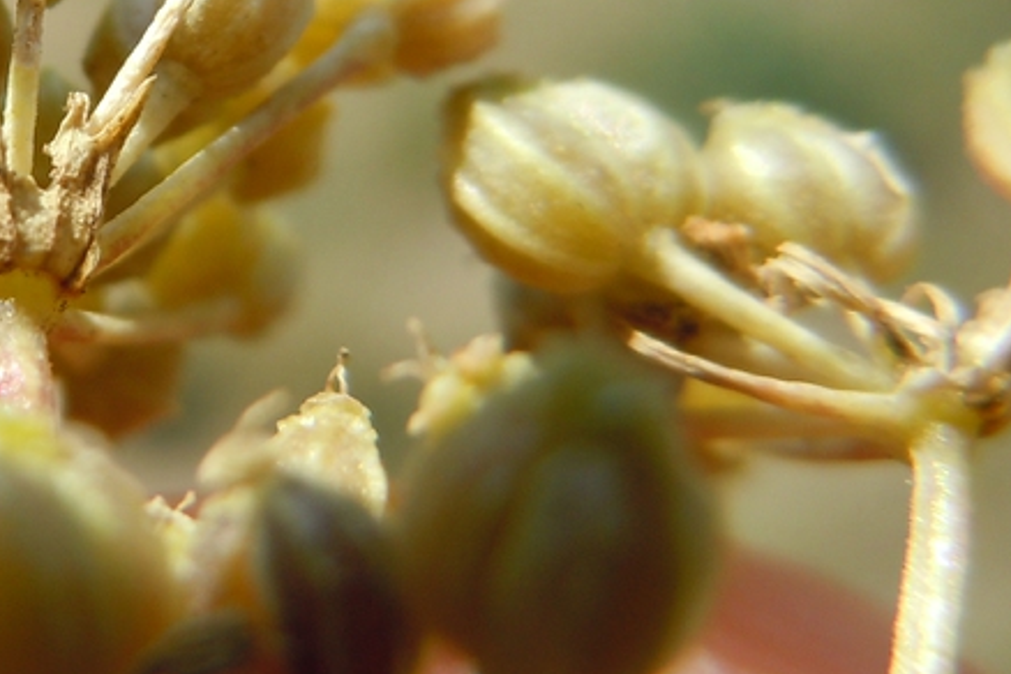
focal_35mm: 73
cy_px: 219
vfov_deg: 18.6
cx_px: -21
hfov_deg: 26.1
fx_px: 2050
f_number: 3.5
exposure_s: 1/640
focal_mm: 5.4
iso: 100
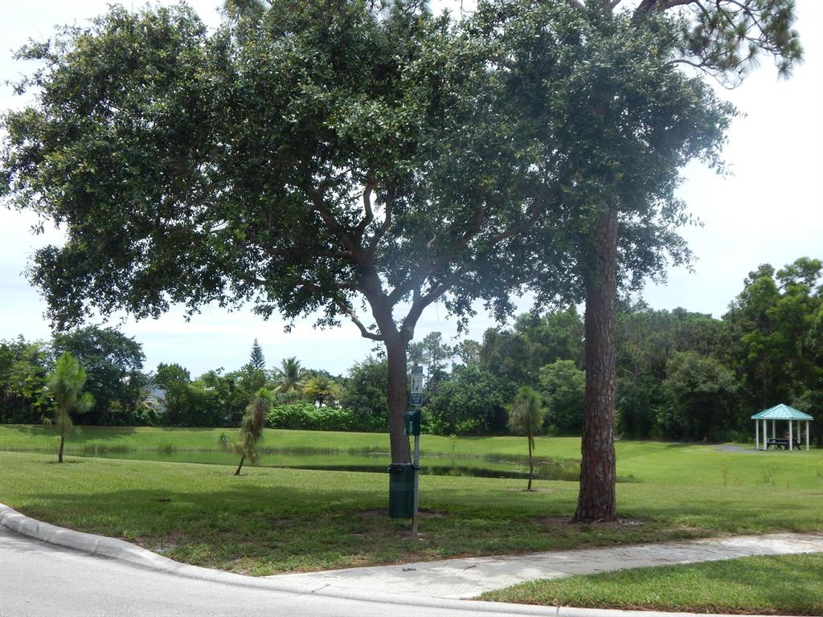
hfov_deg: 43.9
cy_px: 308
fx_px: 1022
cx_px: 412
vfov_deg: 33.6
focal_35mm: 43
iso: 125
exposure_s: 1/1500
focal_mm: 7.7
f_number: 3.6
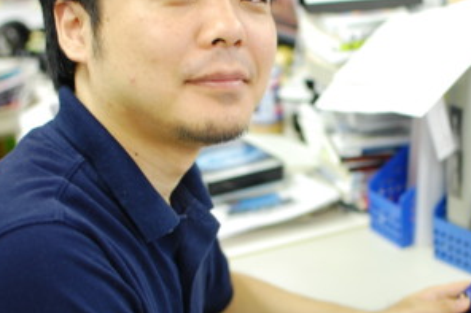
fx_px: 1043
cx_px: 315
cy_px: 158
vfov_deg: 17.1
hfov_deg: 25.3
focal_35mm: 80
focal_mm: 35
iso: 200
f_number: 2.5
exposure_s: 1/25
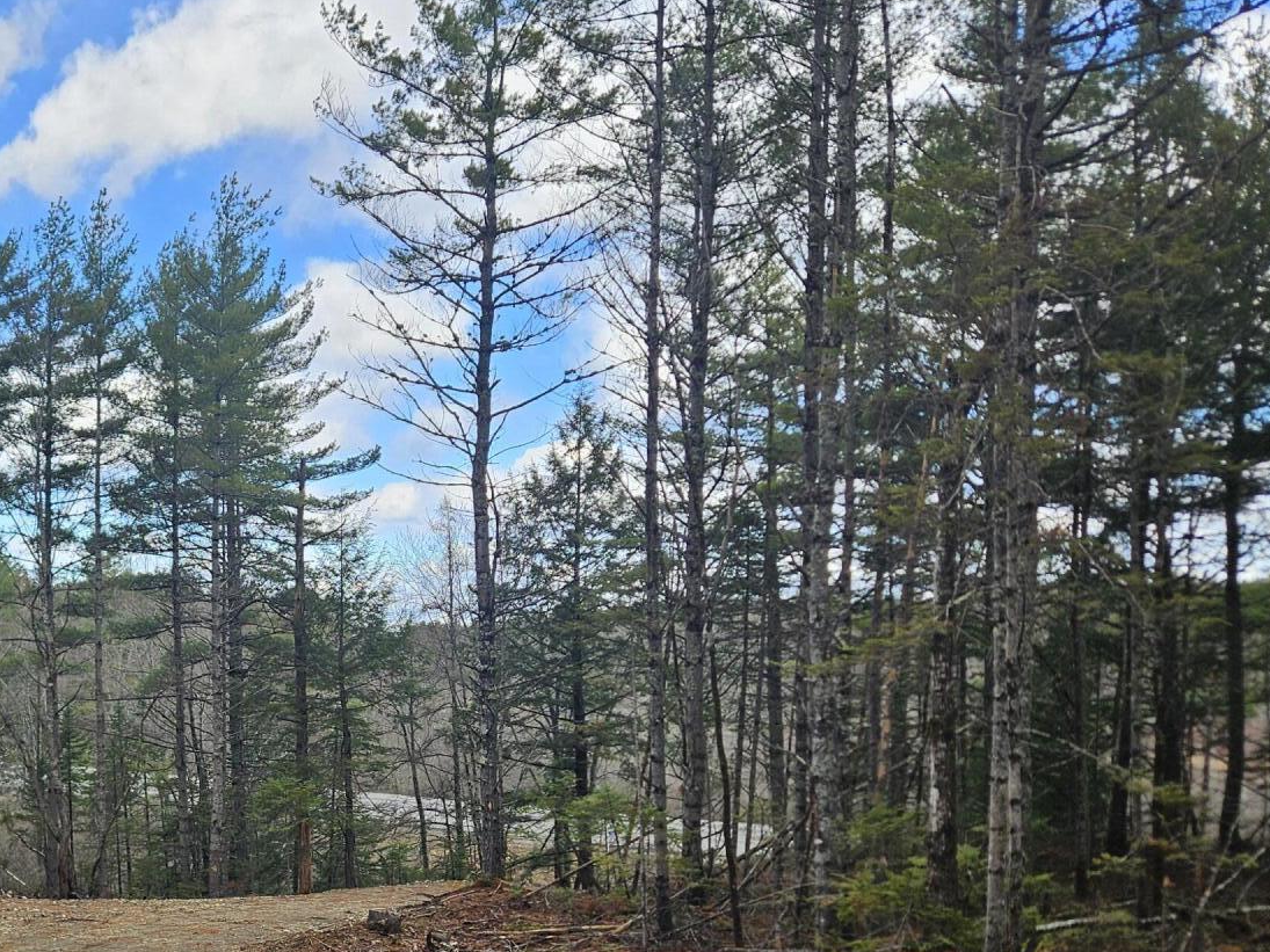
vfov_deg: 33.4
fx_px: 1541
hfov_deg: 42.5
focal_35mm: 42
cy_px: 755
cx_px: 230
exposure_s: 1/525
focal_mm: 5.4
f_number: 1.8
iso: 25
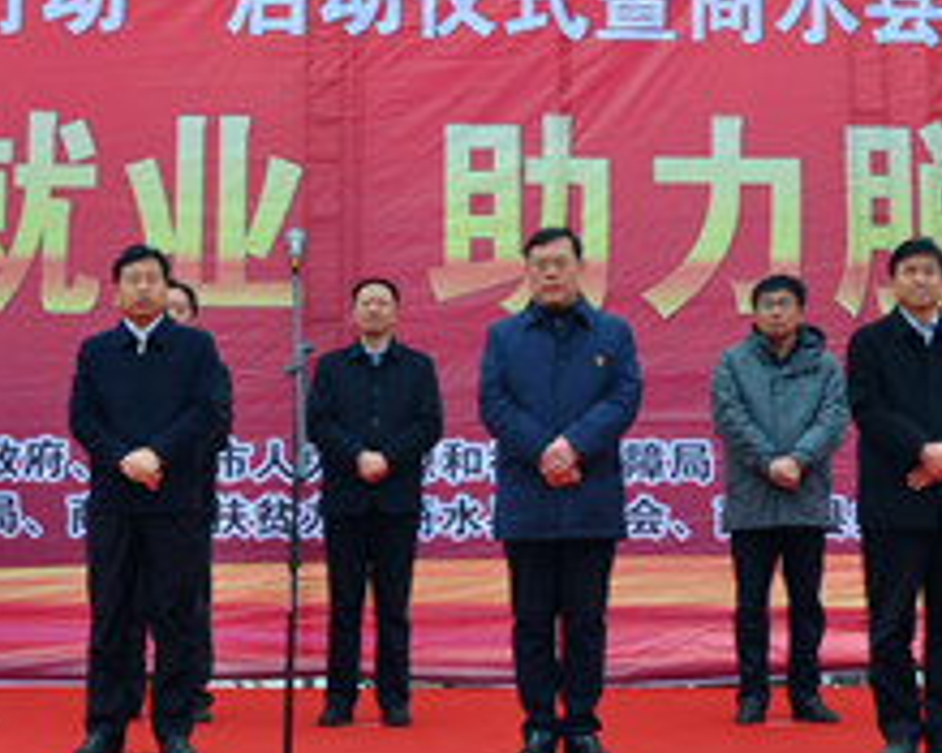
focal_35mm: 74
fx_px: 2067
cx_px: 460
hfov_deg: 25.7
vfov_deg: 20.6
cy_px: 256
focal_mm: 21
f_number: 5.6
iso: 200
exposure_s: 1/125
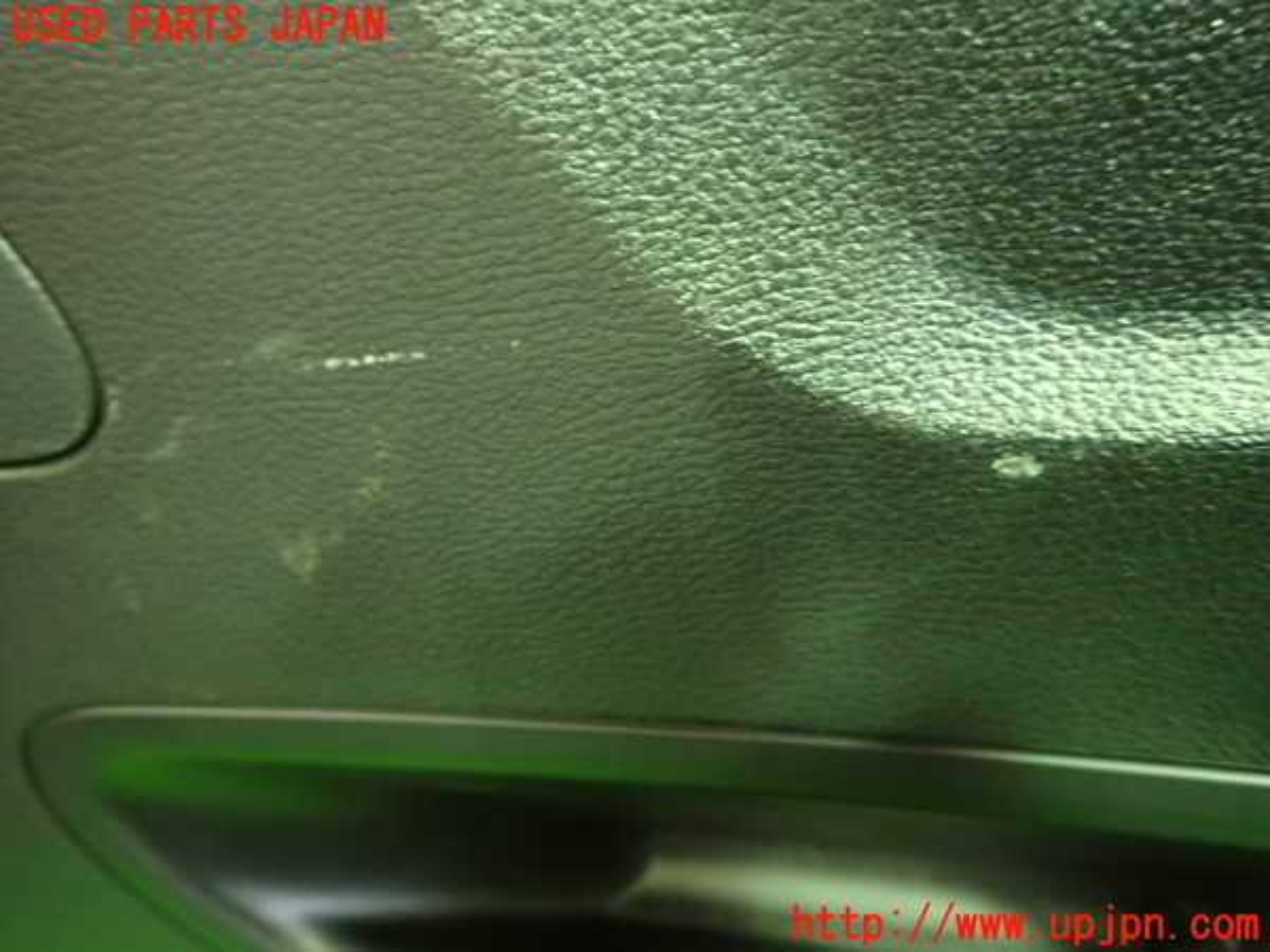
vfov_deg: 54.9
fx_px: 917
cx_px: 635
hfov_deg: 69.4
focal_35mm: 25
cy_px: 476
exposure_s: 1/20
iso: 800
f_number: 2
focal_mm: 4.5
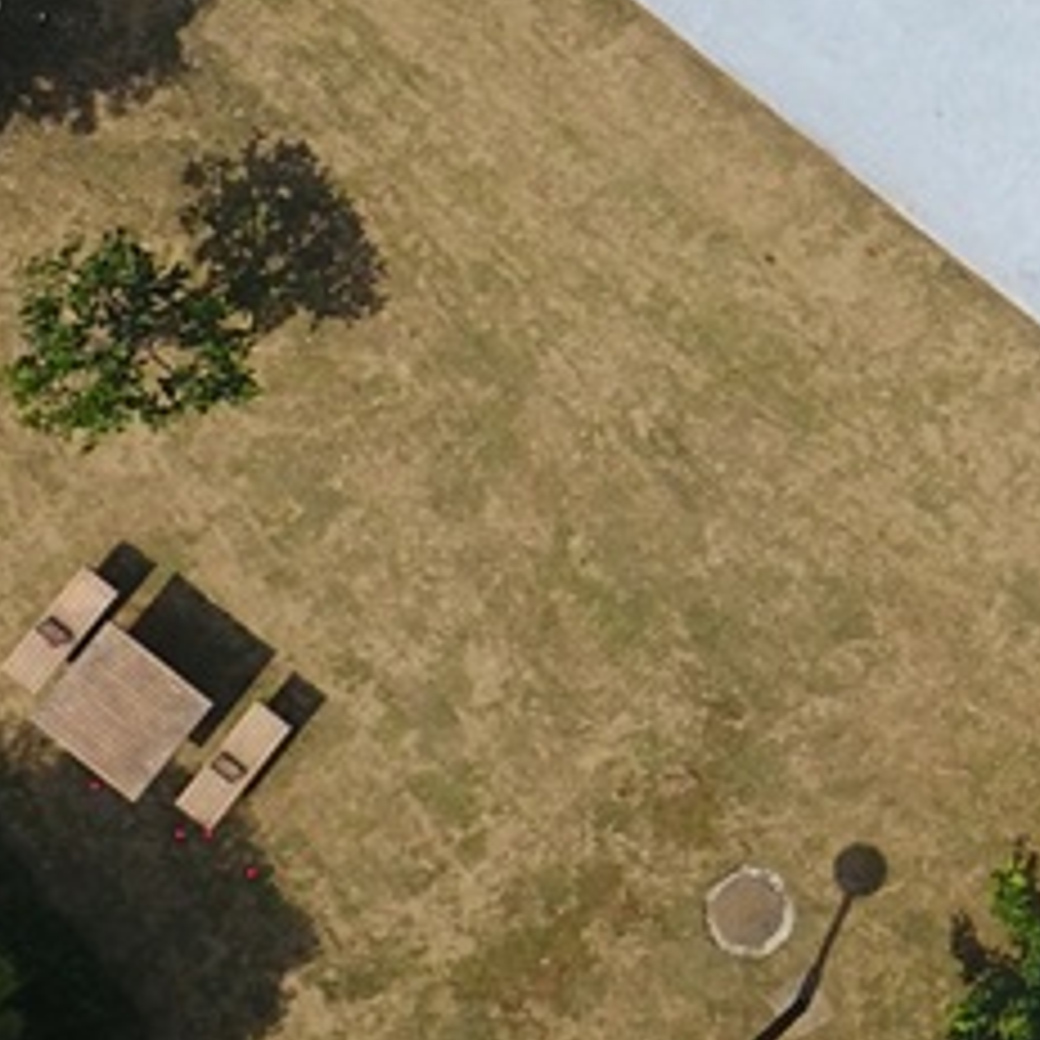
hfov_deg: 14.1
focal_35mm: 92
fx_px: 3127
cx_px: 2373
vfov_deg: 17.3
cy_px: -455
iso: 100
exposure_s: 1/1019
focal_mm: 3.61
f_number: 2.8
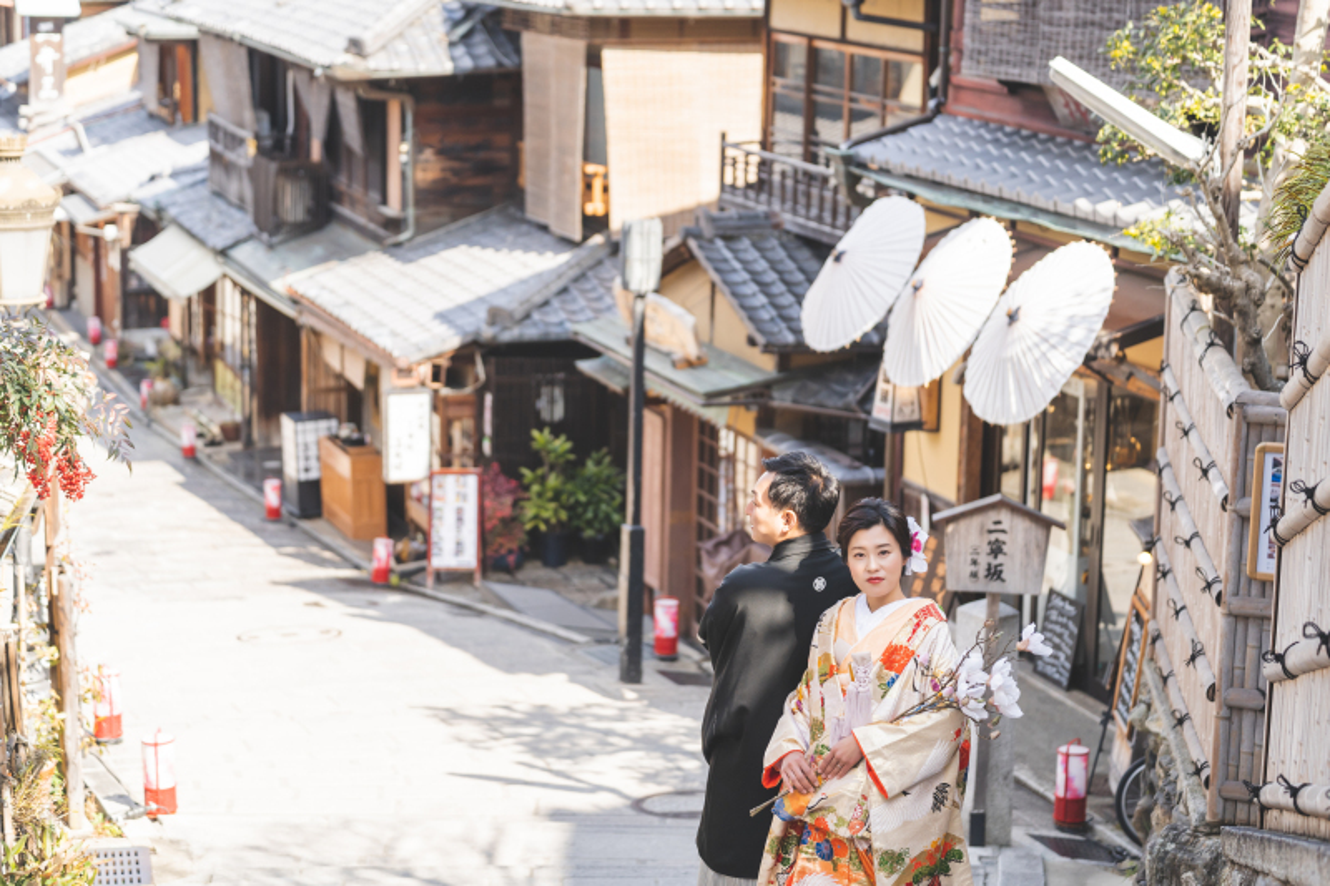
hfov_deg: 28.8
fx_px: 2585
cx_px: 665
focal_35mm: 70
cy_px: 443
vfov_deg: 19.4
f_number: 2.8
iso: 250
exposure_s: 1/1600
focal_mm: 70
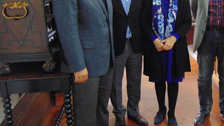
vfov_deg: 29.4
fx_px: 238
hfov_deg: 49.3
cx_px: 156
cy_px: 39
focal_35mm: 40
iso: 400
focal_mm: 4.5
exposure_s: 1/15
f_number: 3
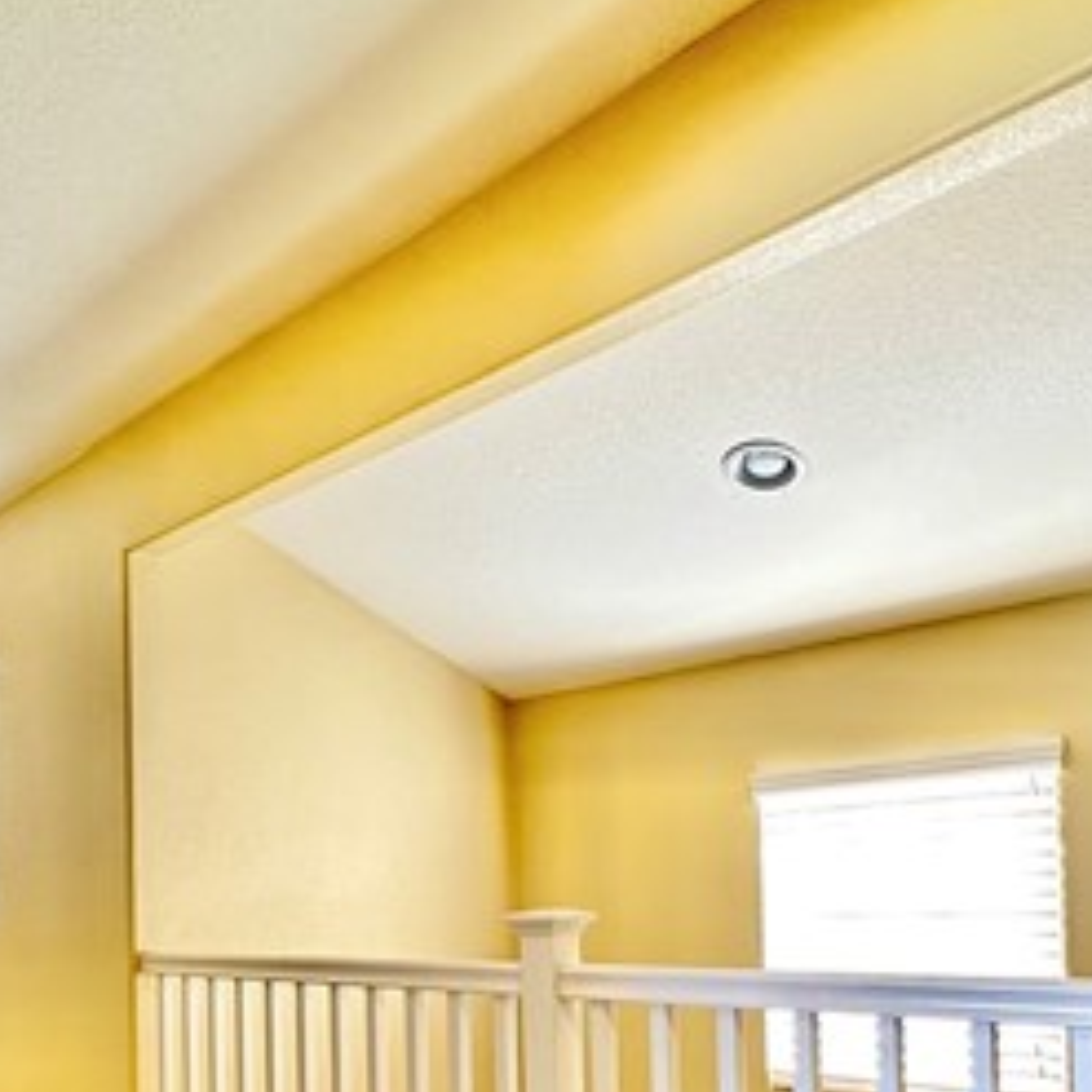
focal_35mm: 32
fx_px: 1142
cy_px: 902
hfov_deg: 50.6
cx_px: 411
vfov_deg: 47.7
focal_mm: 2.22
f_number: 2.2
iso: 500
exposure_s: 1/60
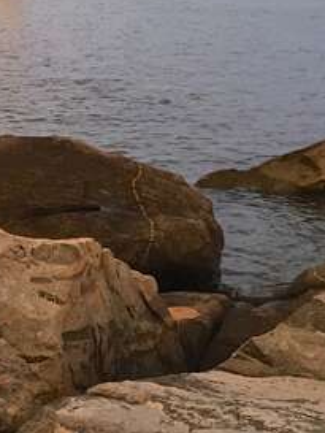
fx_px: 1063
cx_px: -22
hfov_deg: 16.9
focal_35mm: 85
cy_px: 79
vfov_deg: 22.7
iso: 80
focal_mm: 4.15
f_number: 2.2
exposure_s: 1/30
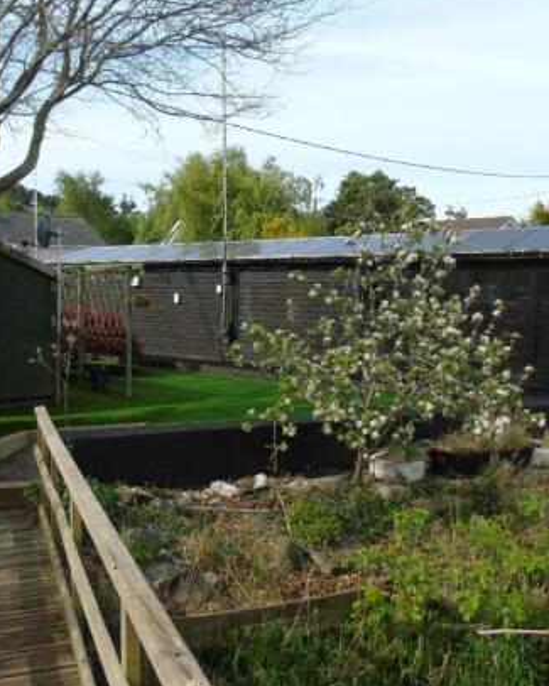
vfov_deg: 51.5
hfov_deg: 42.1
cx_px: 232
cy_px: 357
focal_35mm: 35
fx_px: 711
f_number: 3.4
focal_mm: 4.4
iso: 80
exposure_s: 1/500
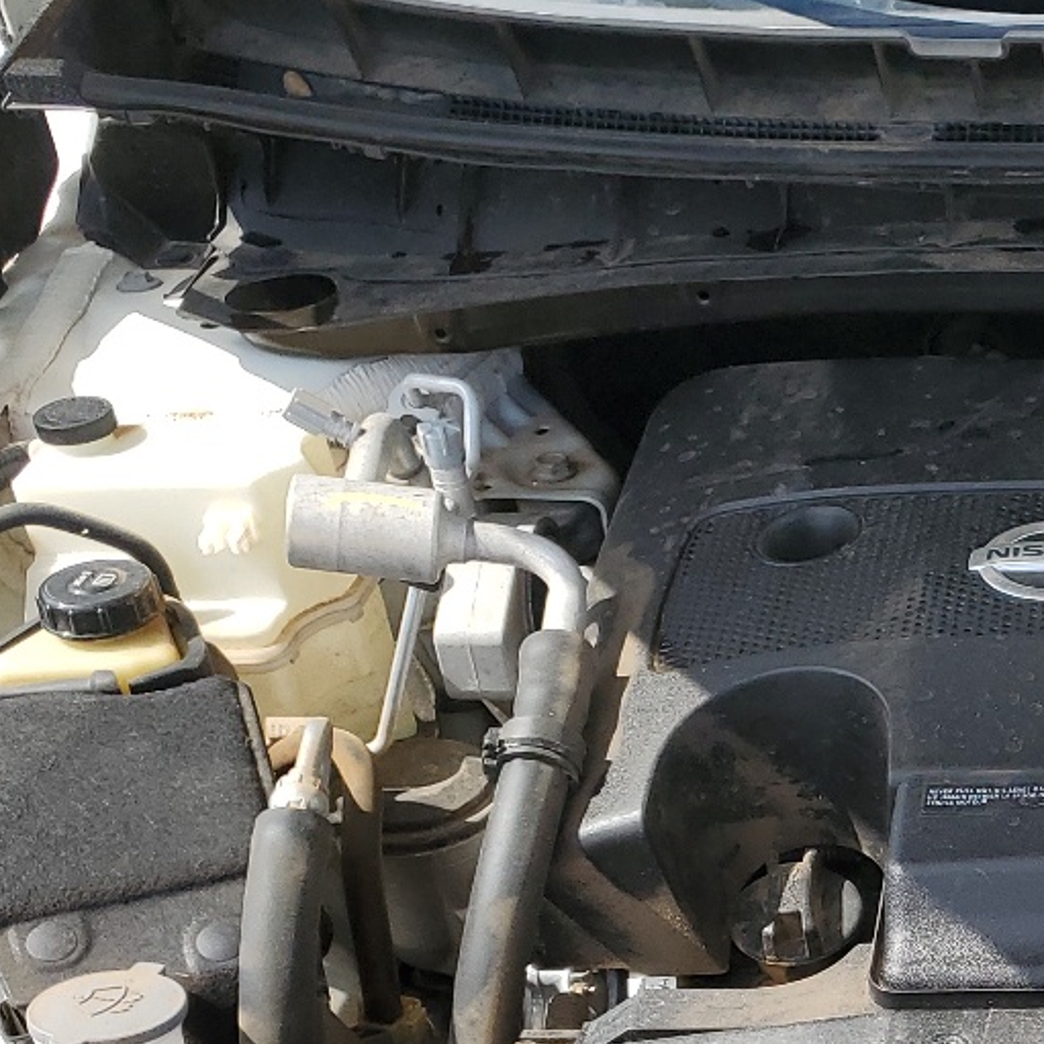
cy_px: 1017
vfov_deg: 23.1
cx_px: 1367
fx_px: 2457
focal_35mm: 72
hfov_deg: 21.6
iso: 50
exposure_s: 1/1667
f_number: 1.5
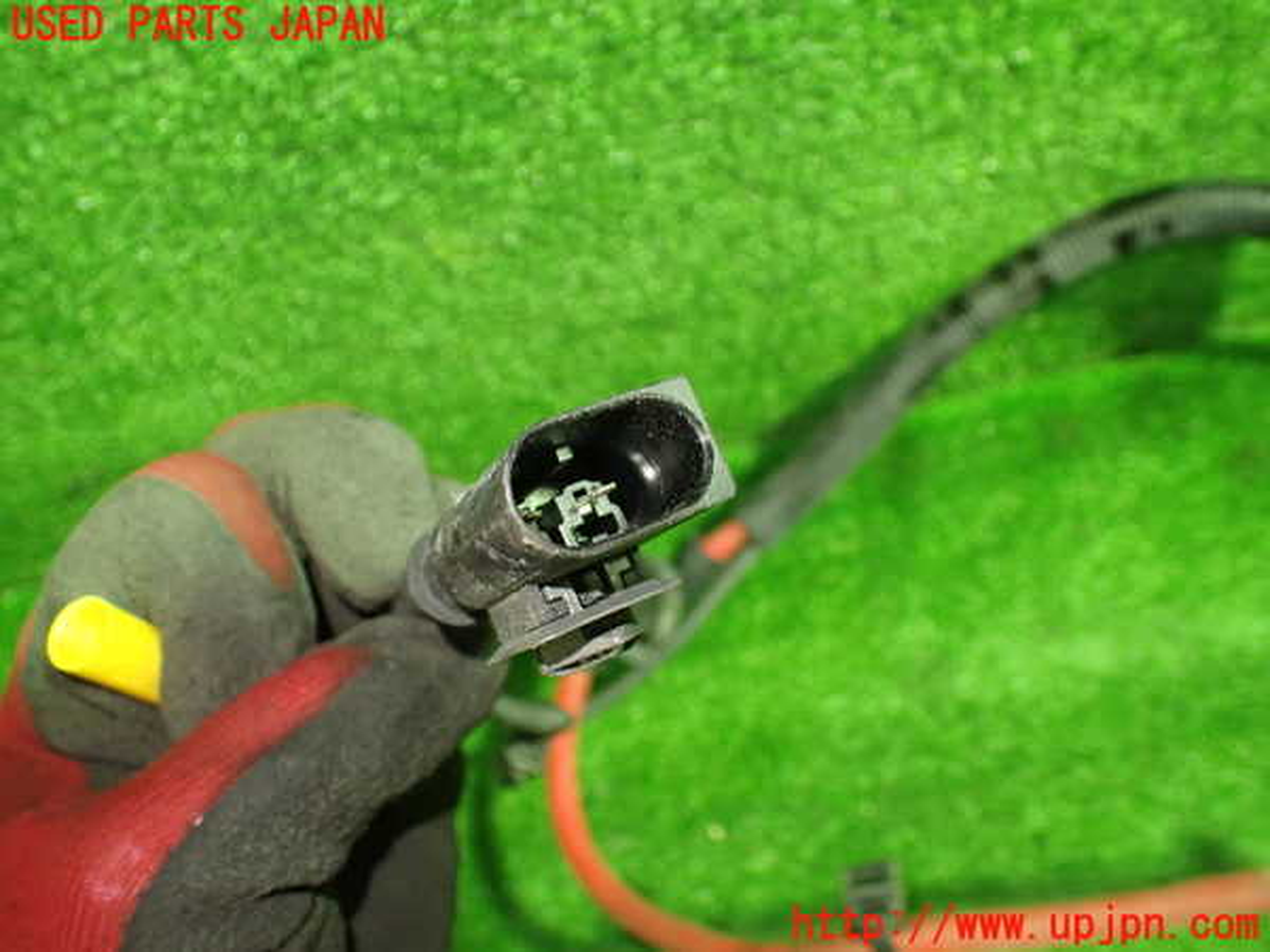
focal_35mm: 30
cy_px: 476
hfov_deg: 60.0
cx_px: 635
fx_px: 1101
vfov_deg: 46.8
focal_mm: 5.4
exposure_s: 1/50
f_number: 2.3
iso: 800
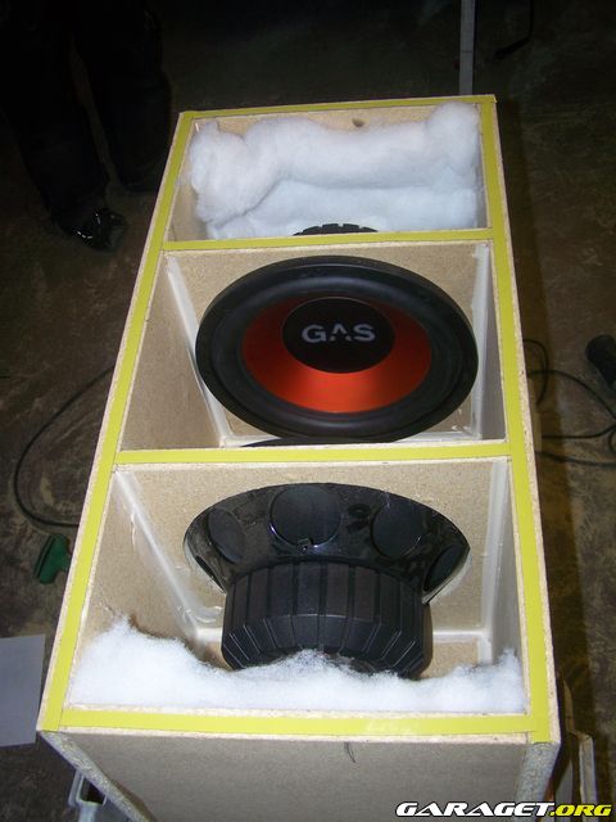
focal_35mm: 38
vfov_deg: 49.0
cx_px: 308
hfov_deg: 37.7
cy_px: 411
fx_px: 902
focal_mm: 6.3
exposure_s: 1/60
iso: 80
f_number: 2.8
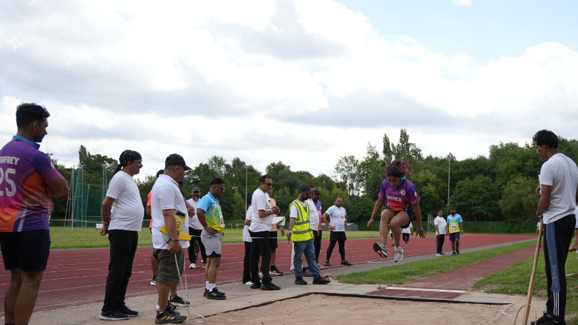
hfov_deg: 50.9
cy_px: 213
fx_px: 606
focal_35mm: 40
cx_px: 328
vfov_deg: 29.9
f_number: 2.8
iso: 250
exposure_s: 1/3200
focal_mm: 31.4
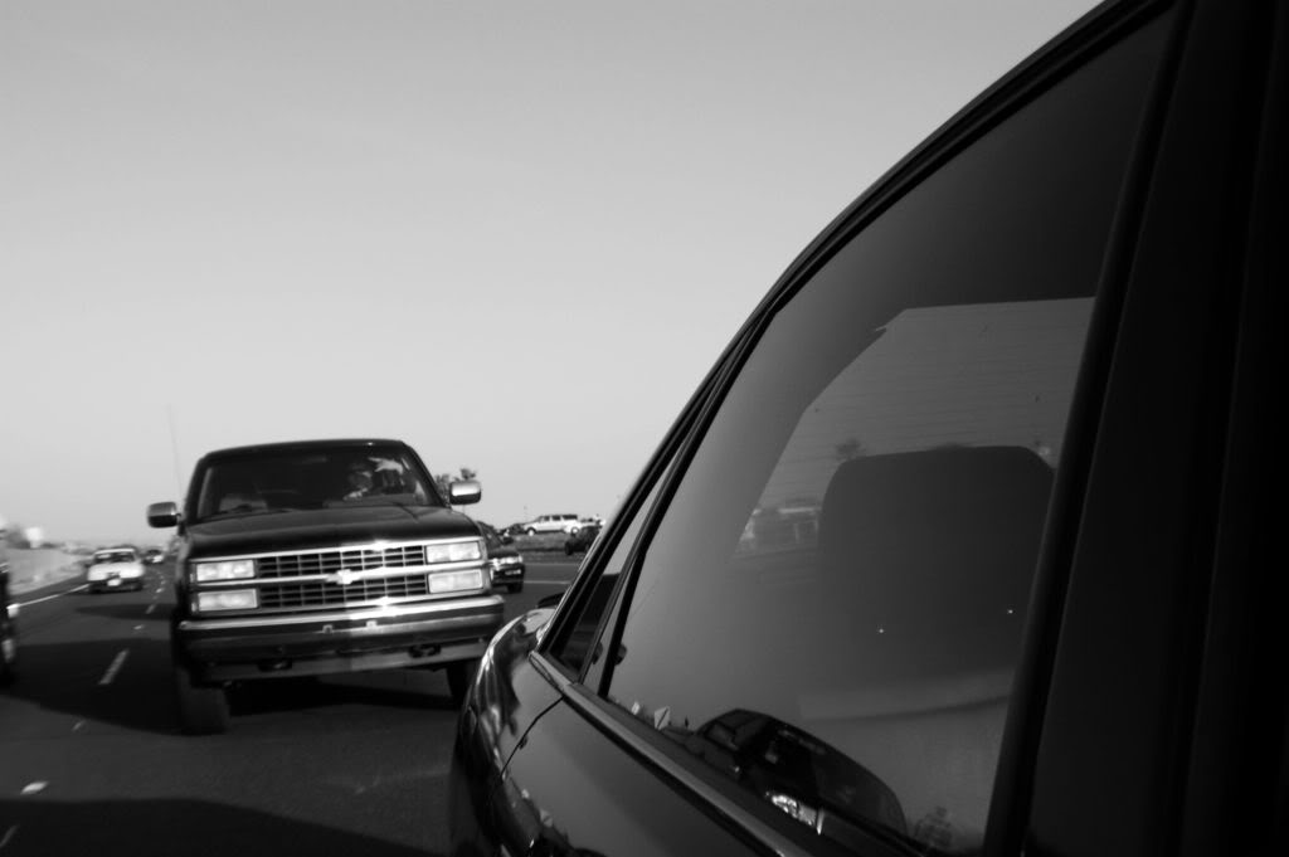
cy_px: 428
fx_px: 2683
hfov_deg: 27.0
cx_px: 644
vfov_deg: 18.2
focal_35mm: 75
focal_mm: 50
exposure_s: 1/250
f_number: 8
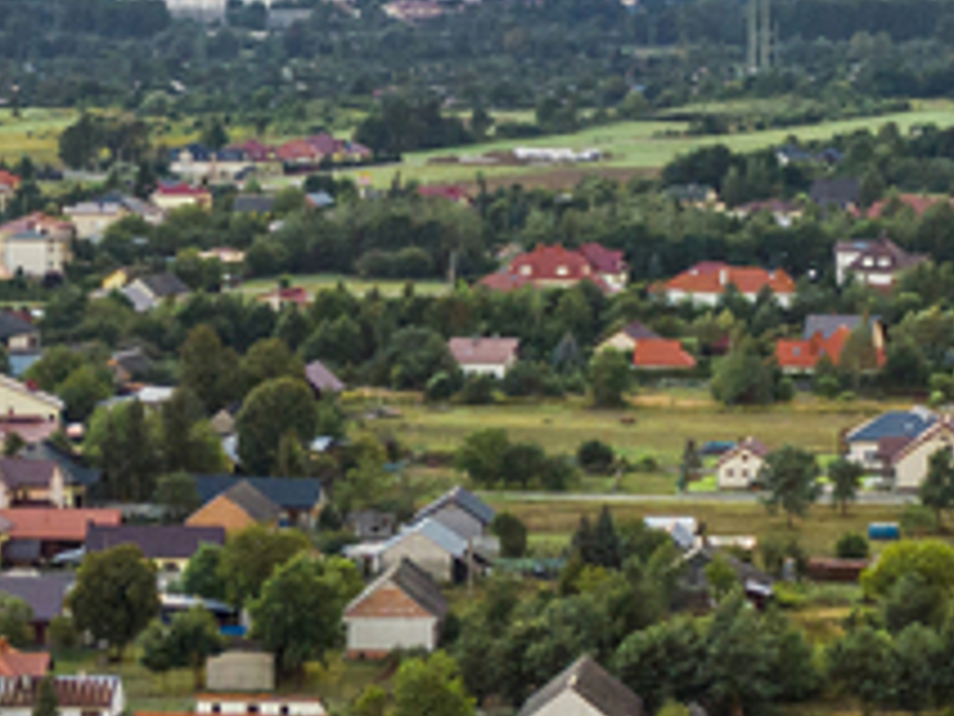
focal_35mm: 177
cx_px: 468
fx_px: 4878
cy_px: 261
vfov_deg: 8.4
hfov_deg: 11.2
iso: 100
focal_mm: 8.42
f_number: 3.8
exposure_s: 1/200
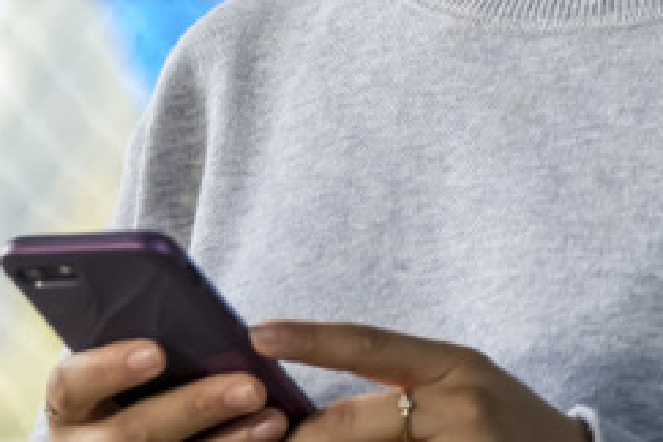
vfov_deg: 2.6
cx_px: 368
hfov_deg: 4.0
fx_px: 9558
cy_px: -169
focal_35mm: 519
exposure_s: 1/320
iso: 800
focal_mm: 108.2
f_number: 4
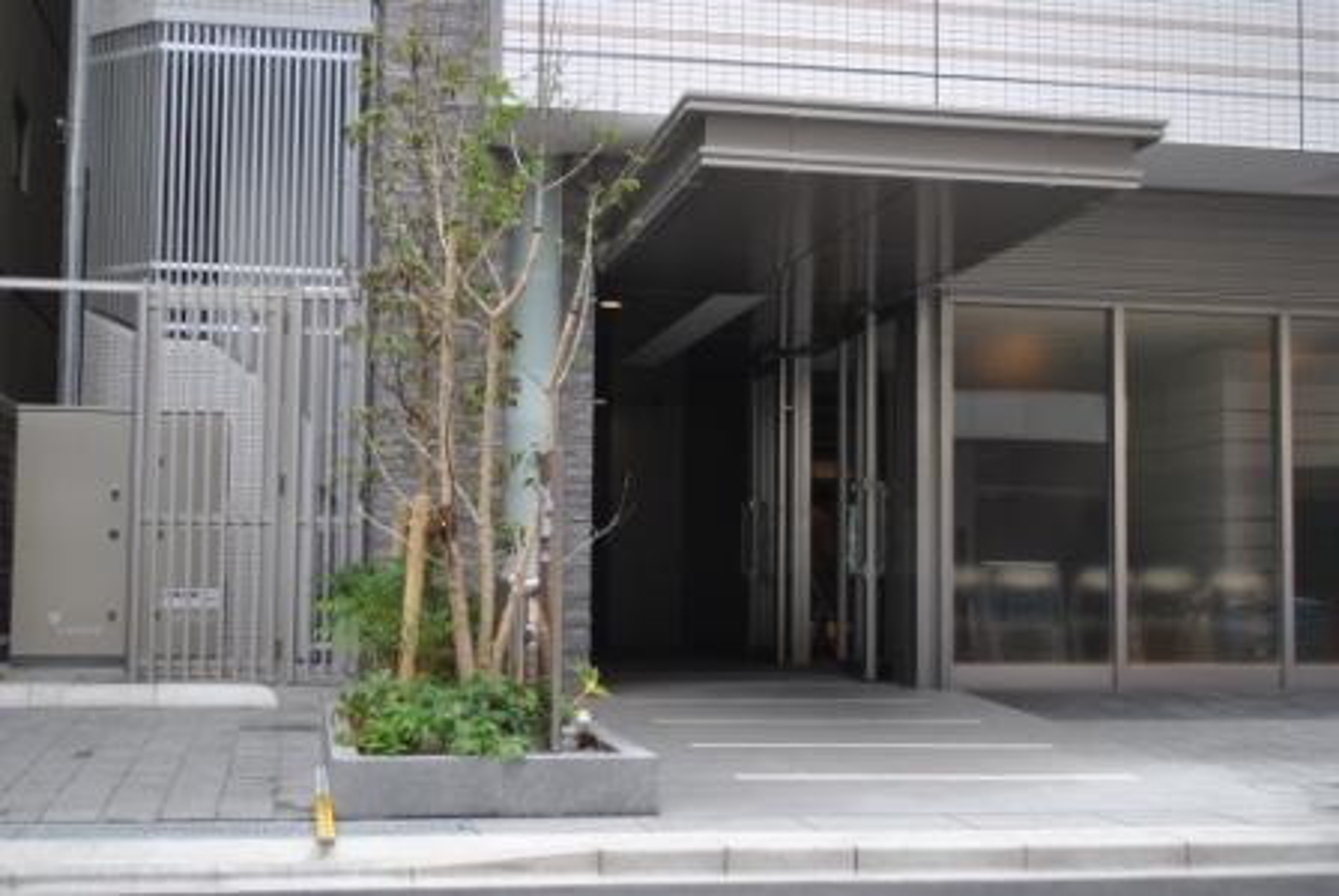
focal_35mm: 51
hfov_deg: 38.8
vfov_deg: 26.6
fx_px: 1899
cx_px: 670
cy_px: 448
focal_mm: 34
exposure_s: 1/125
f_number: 5.6
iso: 180
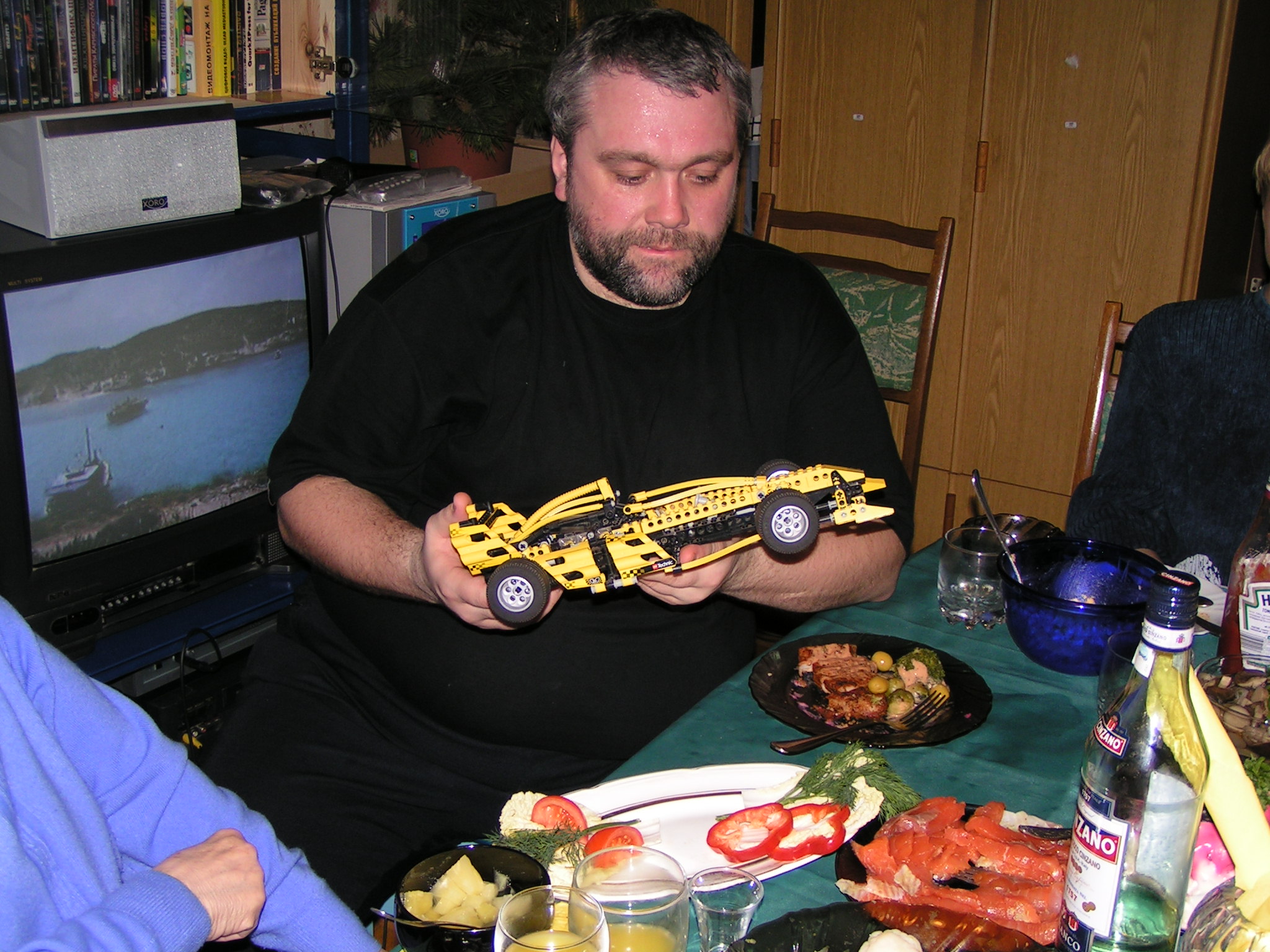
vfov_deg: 35.1
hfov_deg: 45.8
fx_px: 1504
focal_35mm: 41
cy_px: 476
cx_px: 635
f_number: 3.2
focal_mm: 6.3
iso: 50
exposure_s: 1/50
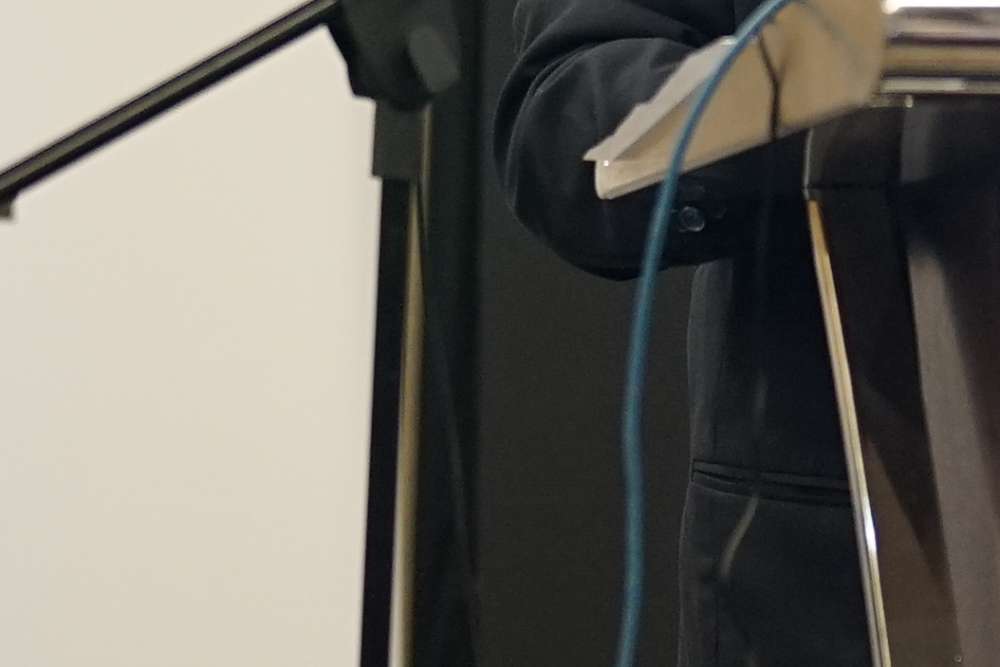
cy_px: -189
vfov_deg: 4.9
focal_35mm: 280
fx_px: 7778
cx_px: 1033
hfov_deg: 7.3
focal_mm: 50
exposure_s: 1/125
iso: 1000
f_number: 1.4
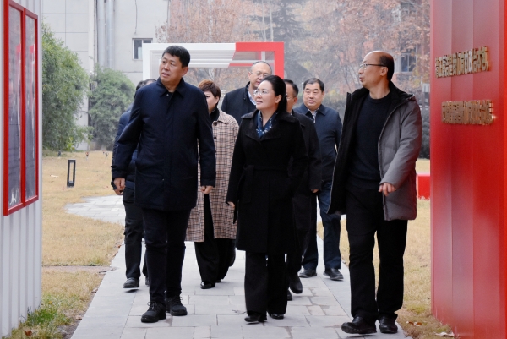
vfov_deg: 17.5
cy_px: 170
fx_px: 1099
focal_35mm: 78
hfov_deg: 26.0
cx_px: 254
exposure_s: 1/80
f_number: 5
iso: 1600
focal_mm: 52
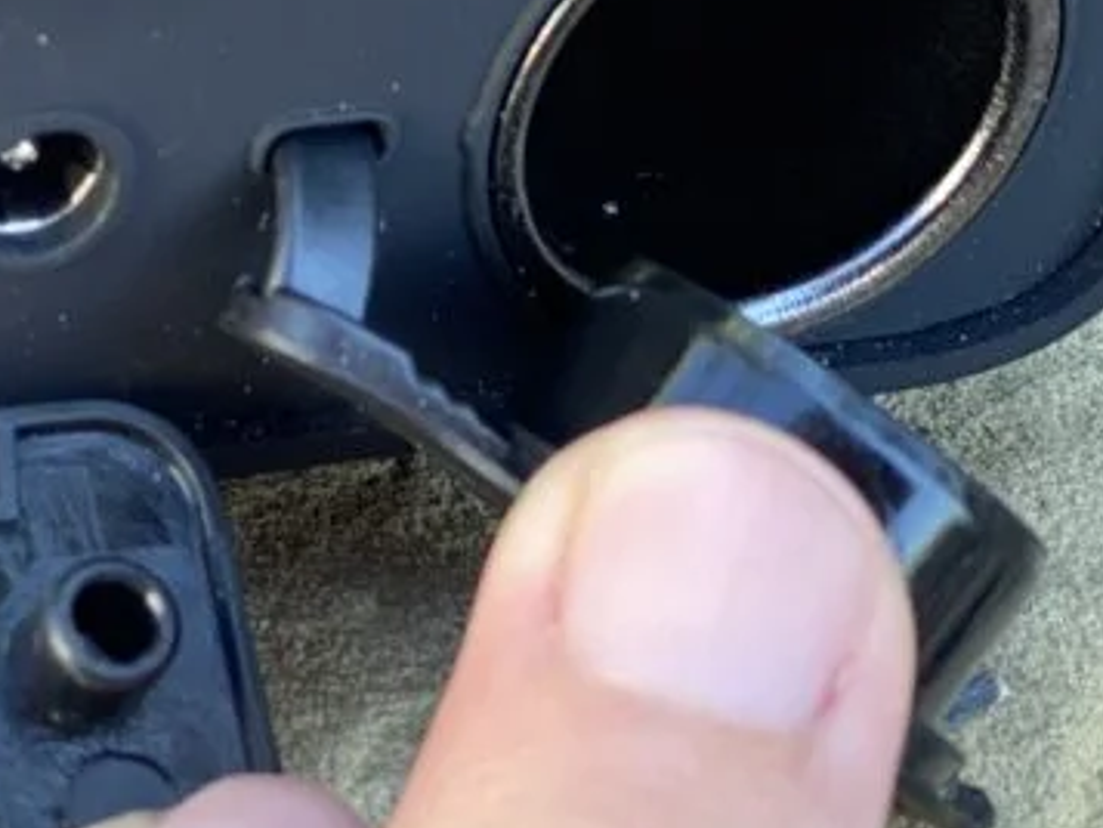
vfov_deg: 10.0
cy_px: 346
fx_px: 4749
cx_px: -337
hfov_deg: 12.8
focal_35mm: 149
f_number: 2
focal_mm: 6
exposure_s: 1/122
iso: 80
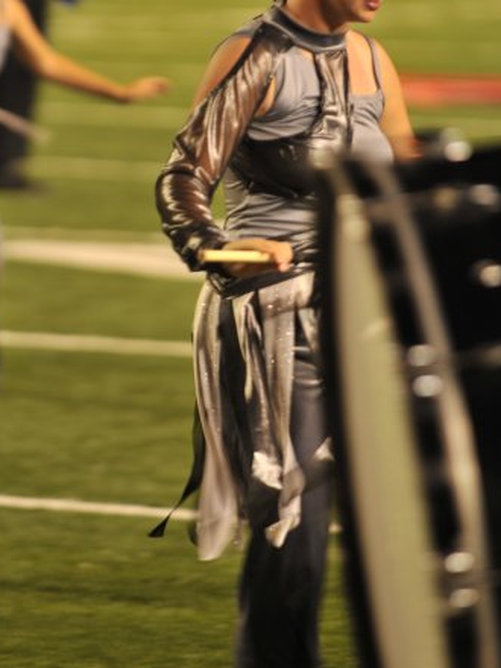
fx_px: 7584
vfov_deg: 5.0
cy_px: 261
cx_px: 216
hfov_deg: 3.8
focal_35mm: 393
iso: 320
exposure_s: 1/60
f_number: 2.8
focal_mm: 200
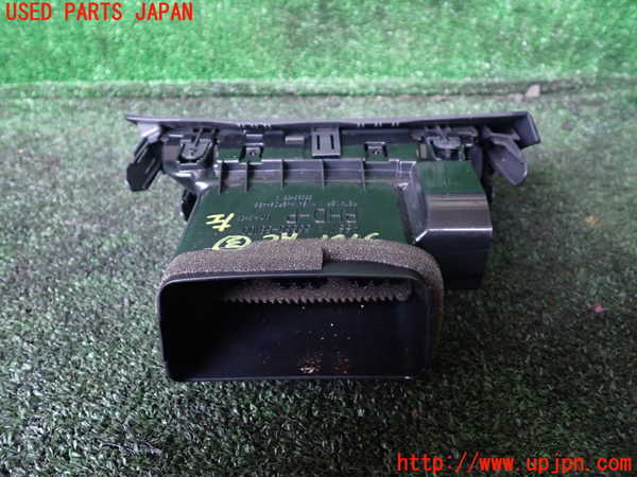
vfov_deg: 46.8
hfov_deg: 60.0
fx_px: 552
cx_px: 318
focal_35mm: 30
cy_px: 238
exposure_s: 1/13
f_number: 2.3
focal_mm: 5.4
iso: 800
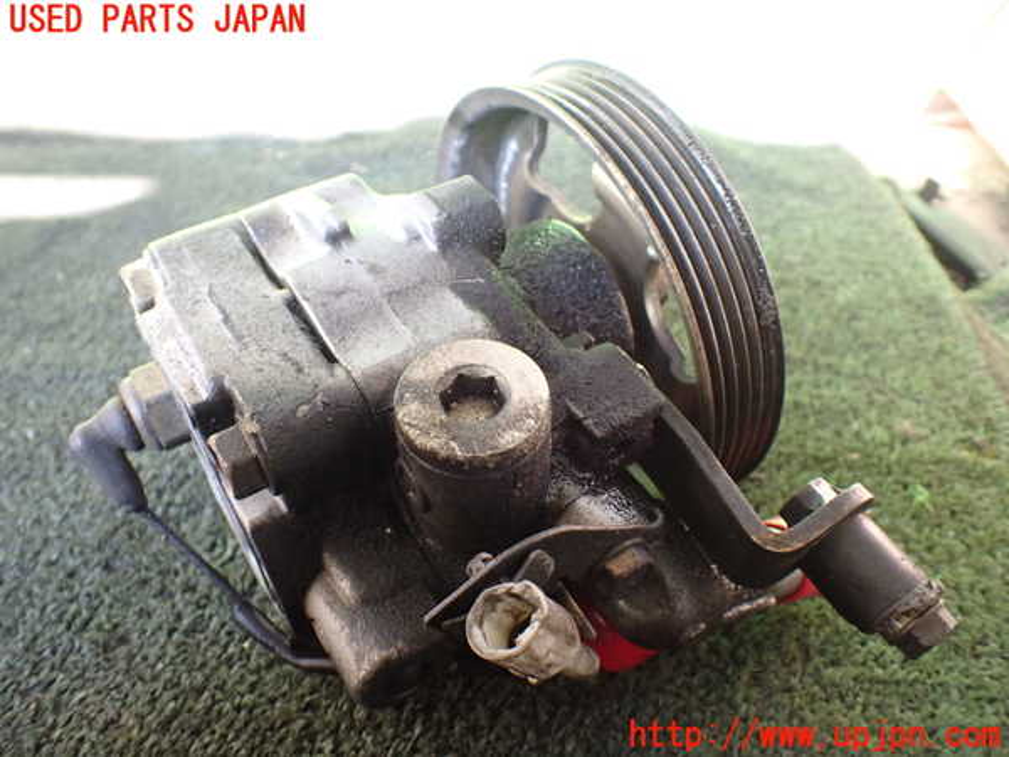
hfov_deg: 60.0
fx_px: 874
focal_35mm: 30
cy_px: 378
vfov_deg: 46.8
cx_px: 504
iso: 640
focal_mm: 5.4
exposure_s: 1/125
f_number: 2.3
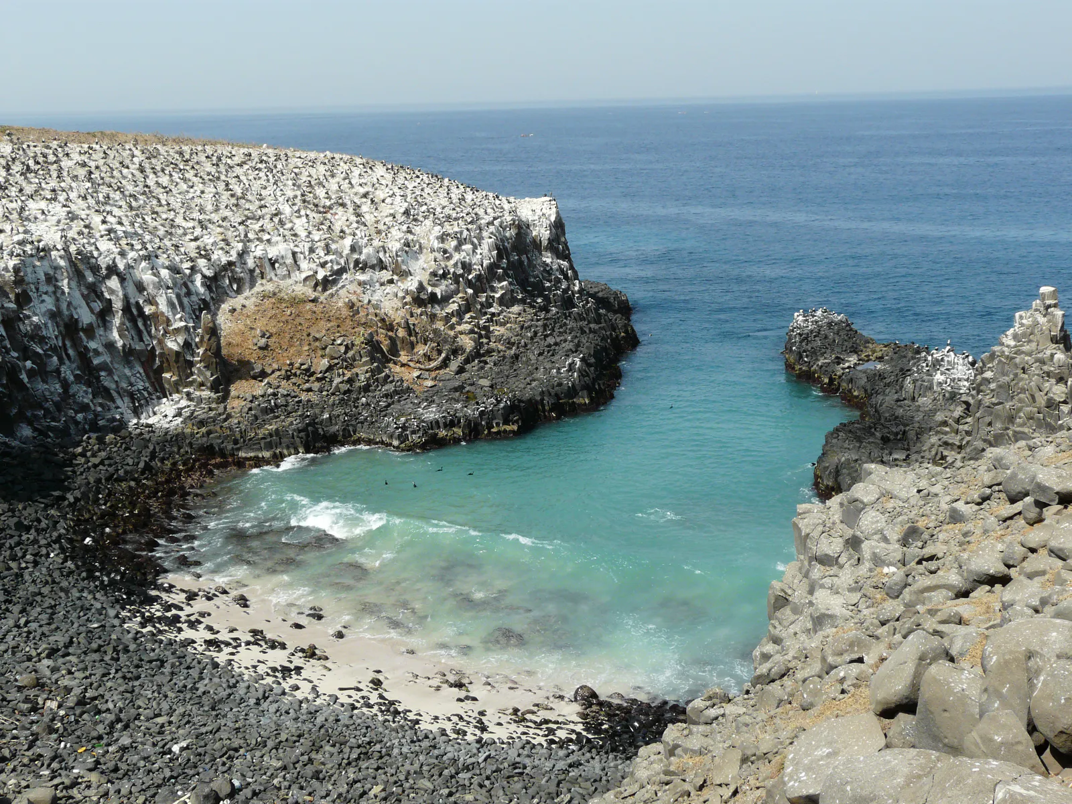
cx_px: 536
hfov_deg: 42.9
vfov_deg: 32.9
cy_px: 402
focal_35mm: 44
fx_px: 1363
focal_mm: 7.2
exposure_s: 1/400
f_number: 5.6
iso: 100
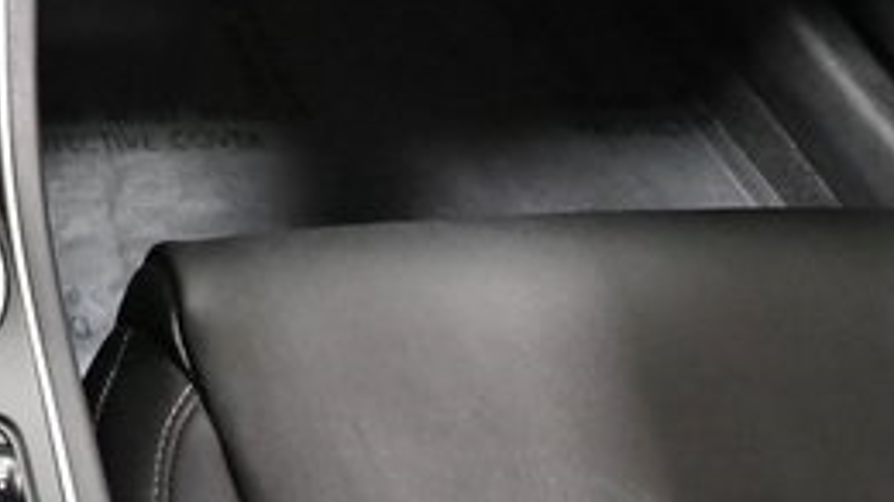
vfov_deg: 15.3
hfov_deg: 27.0
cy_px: -521
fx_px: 1469
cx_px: -340
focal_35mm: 62
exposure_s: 1/60
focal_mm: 10
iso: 4000
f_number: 4.5
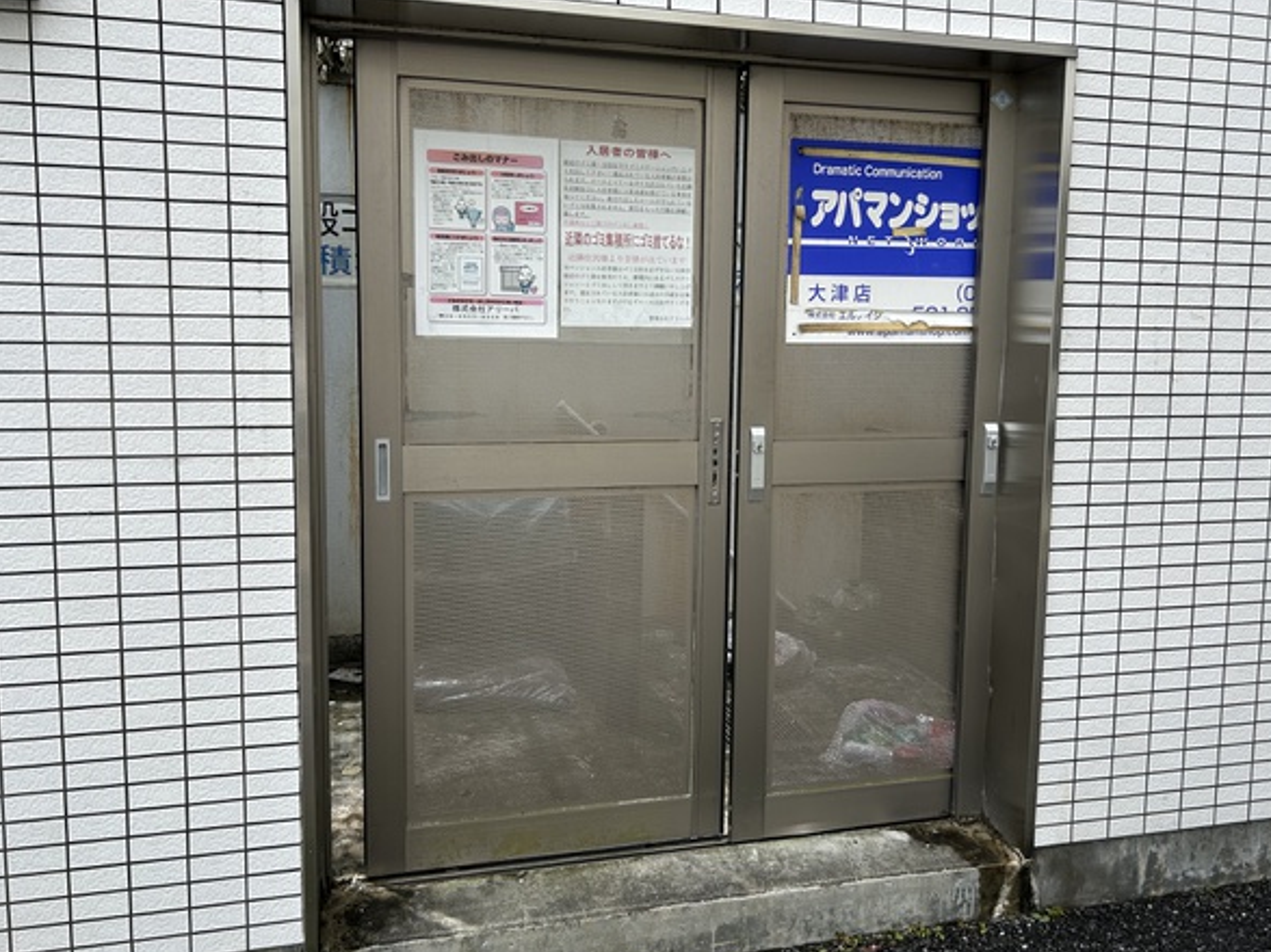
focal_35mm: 31
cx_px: 684
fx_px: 1138
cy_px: 436
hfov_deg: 58.3
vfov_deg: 45.4
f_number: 1.5
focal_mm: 5.7
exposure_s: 1/2404
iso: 50
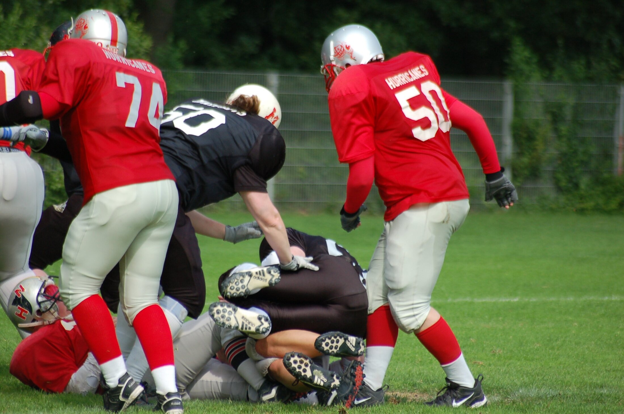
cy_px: 207
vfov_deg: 3.4
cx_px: 312
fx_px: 7007
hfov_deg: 5.1
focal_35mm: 405
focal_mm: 270
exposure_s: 1/800
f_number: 5.6
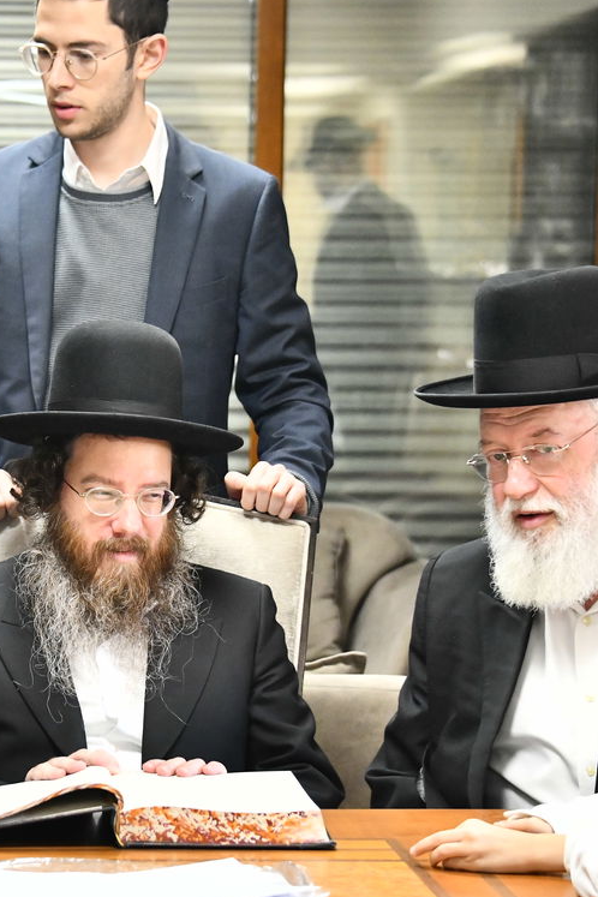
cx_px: 95
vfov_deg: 15.2
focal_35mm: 135
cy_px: 515
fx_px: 3363
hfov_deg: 10.1
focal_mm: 72
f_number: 5.6
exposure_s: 1/125
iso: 3200
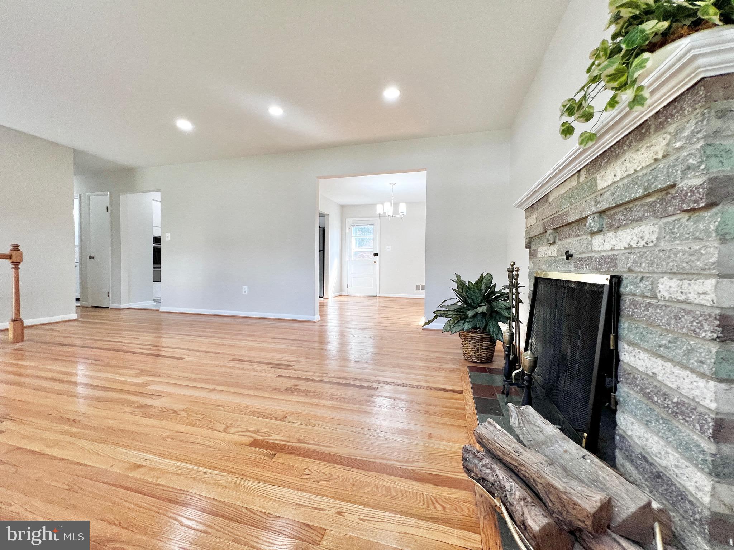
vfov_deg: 89.9
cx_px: 367
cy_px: 275
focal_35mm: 13
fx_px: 276
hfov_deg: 106.2
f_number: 1.8
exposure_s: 1/120
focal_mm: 1.57
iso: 64
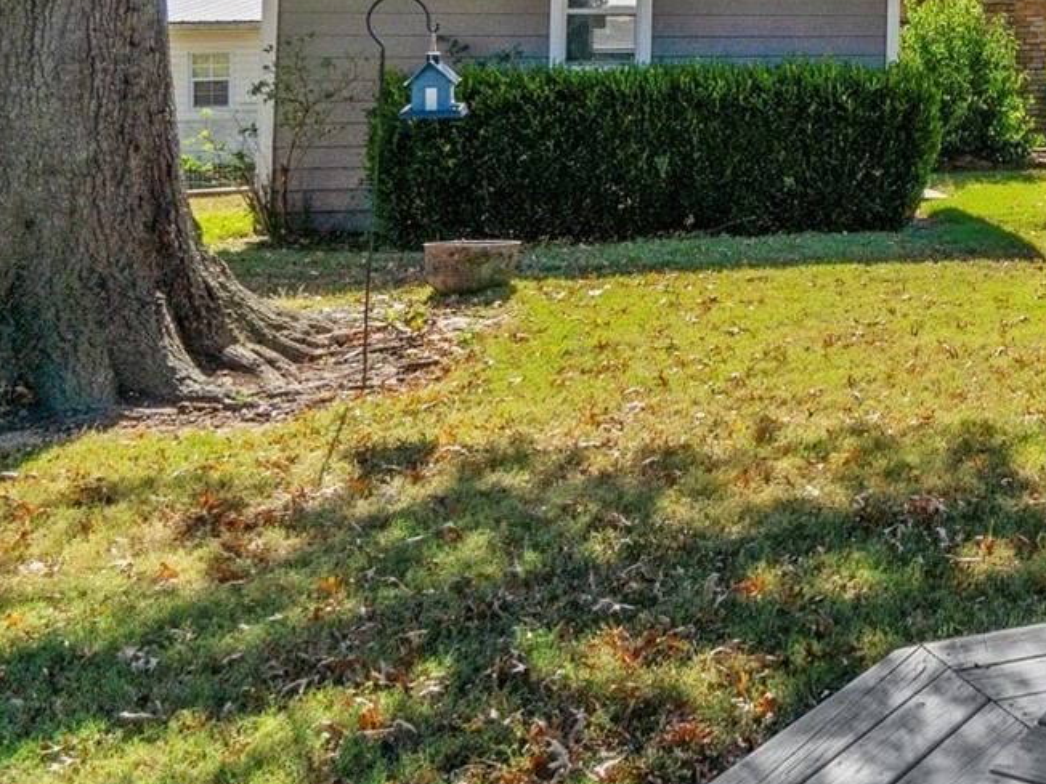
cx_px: 1210
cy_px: -2
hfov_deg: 34.8
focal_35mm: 45
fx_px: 1360
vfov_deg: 30.0
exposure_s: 1/500
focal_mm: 10
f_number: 8
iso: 100
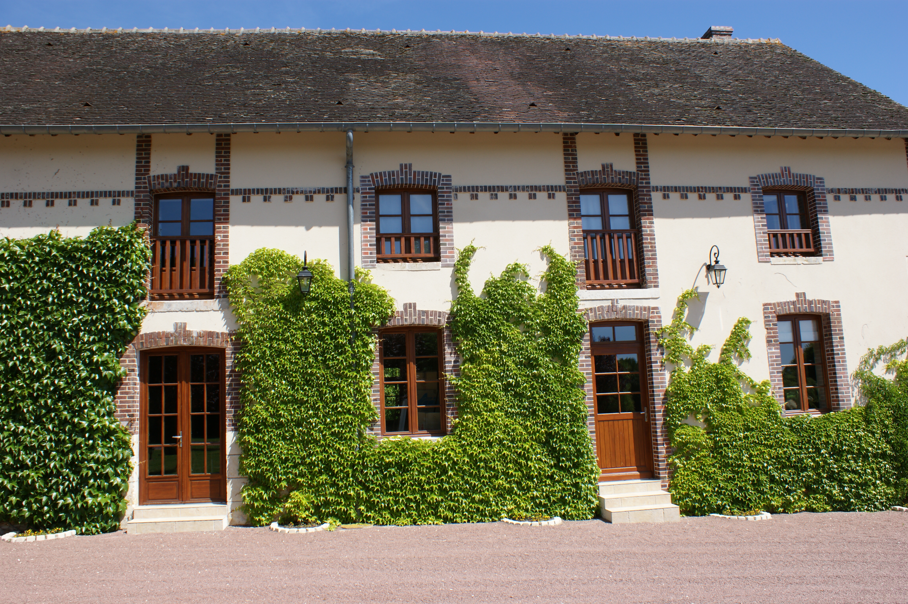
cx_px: 454
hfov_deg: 67.4
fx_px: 681
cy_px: 302
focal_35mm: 27
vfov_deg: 47.9
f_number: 10
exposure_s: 1/125
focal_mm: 18
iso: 100
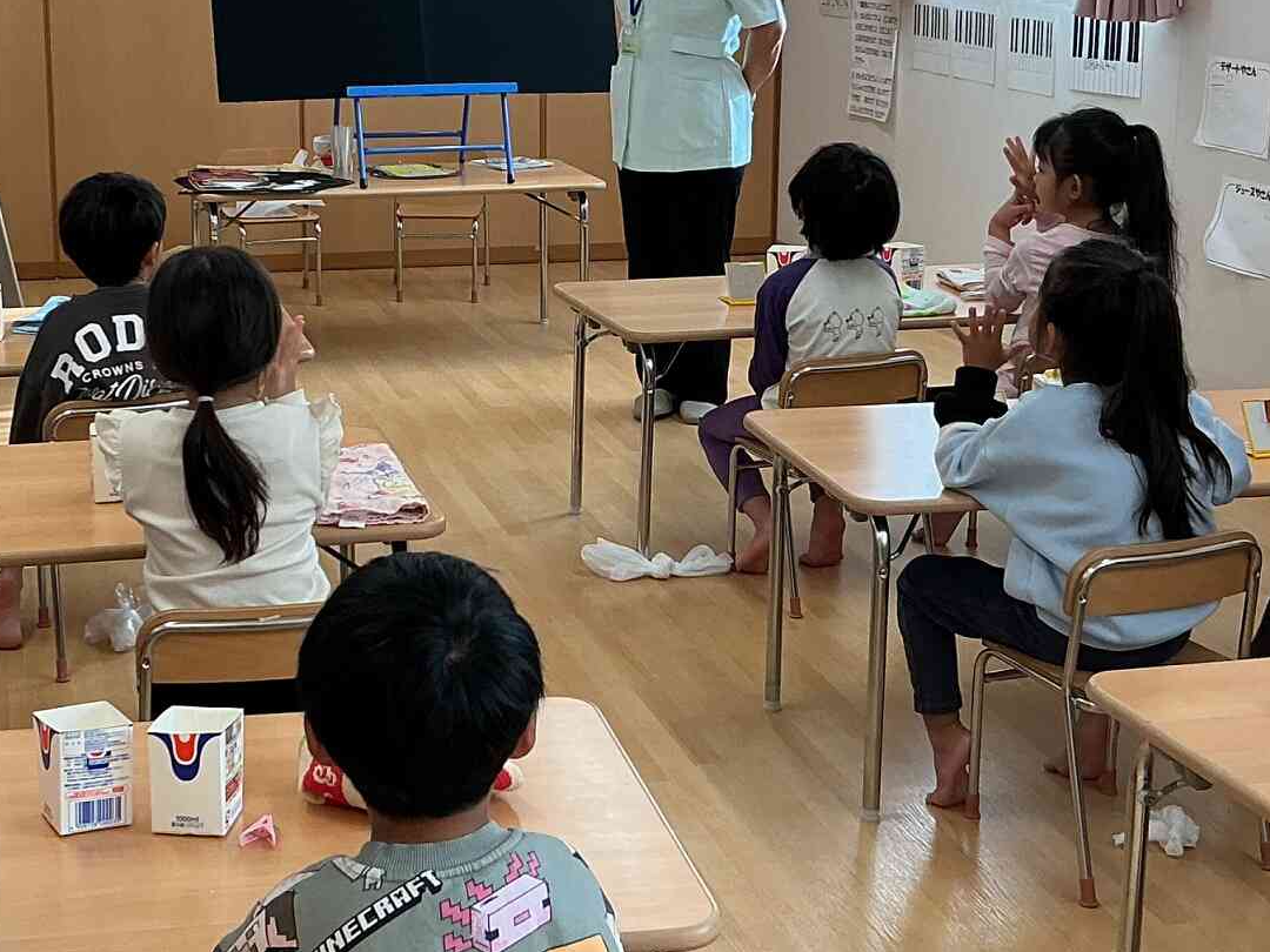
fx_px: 2385
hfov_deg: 29.7
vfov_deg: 22.5
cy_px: 366
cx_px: 446
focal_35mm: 65
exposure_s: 1/120
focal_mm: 3
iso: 40
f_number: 1.8
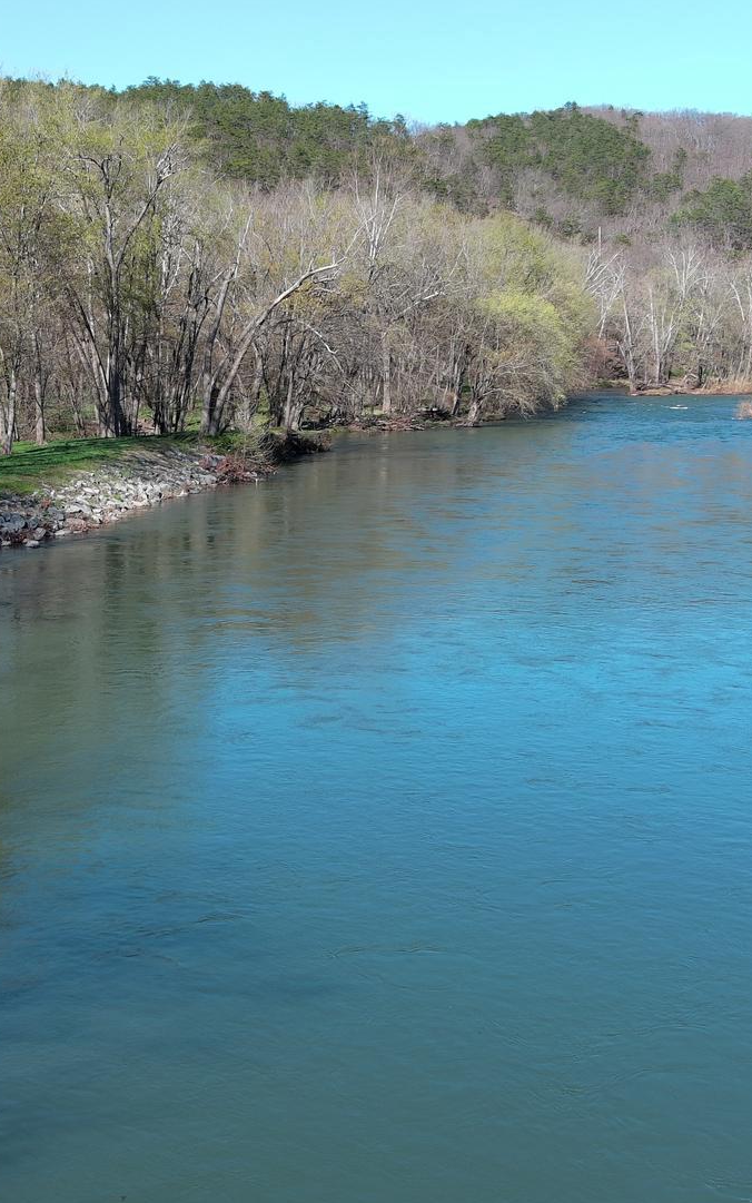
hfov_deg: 23.0
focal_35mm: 56
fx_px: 1836
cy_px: 524
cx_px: 198
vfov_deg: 36.2
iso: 100
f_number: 2.8
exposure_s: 1/737
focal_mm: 10.57
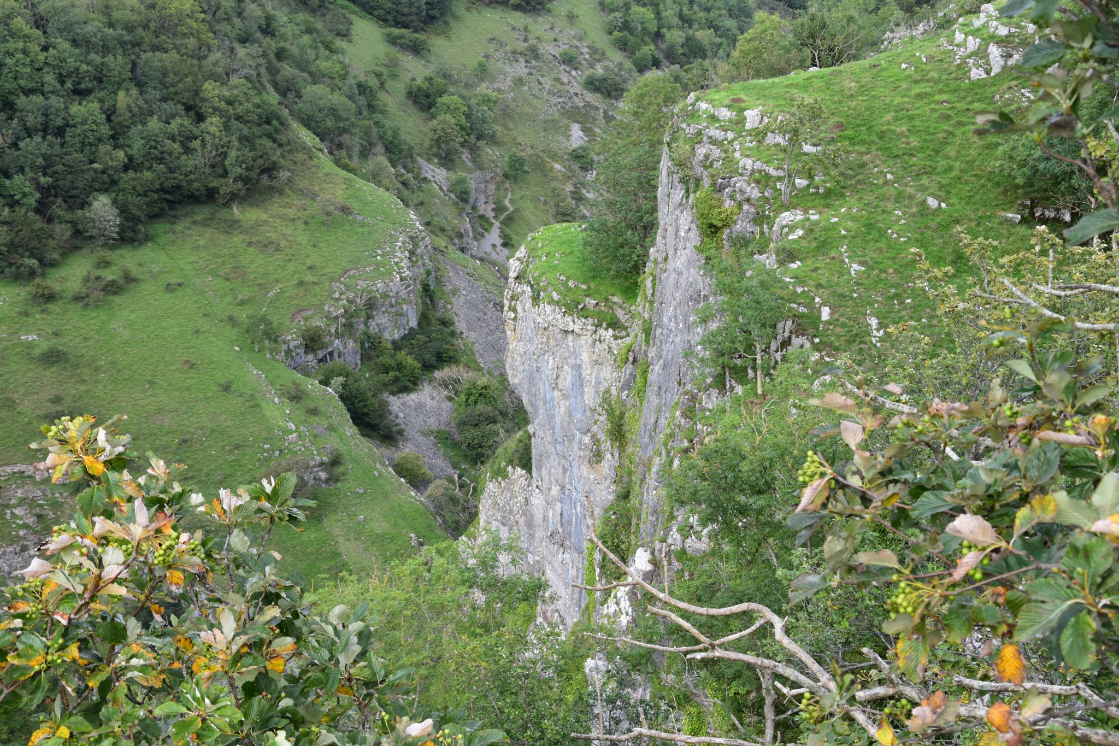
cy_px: 373
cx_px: 560
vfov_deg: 22.6
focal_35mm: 60
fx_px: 1865
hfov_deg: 33.4
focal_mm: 40
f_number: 9
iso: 400
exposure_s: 1/160
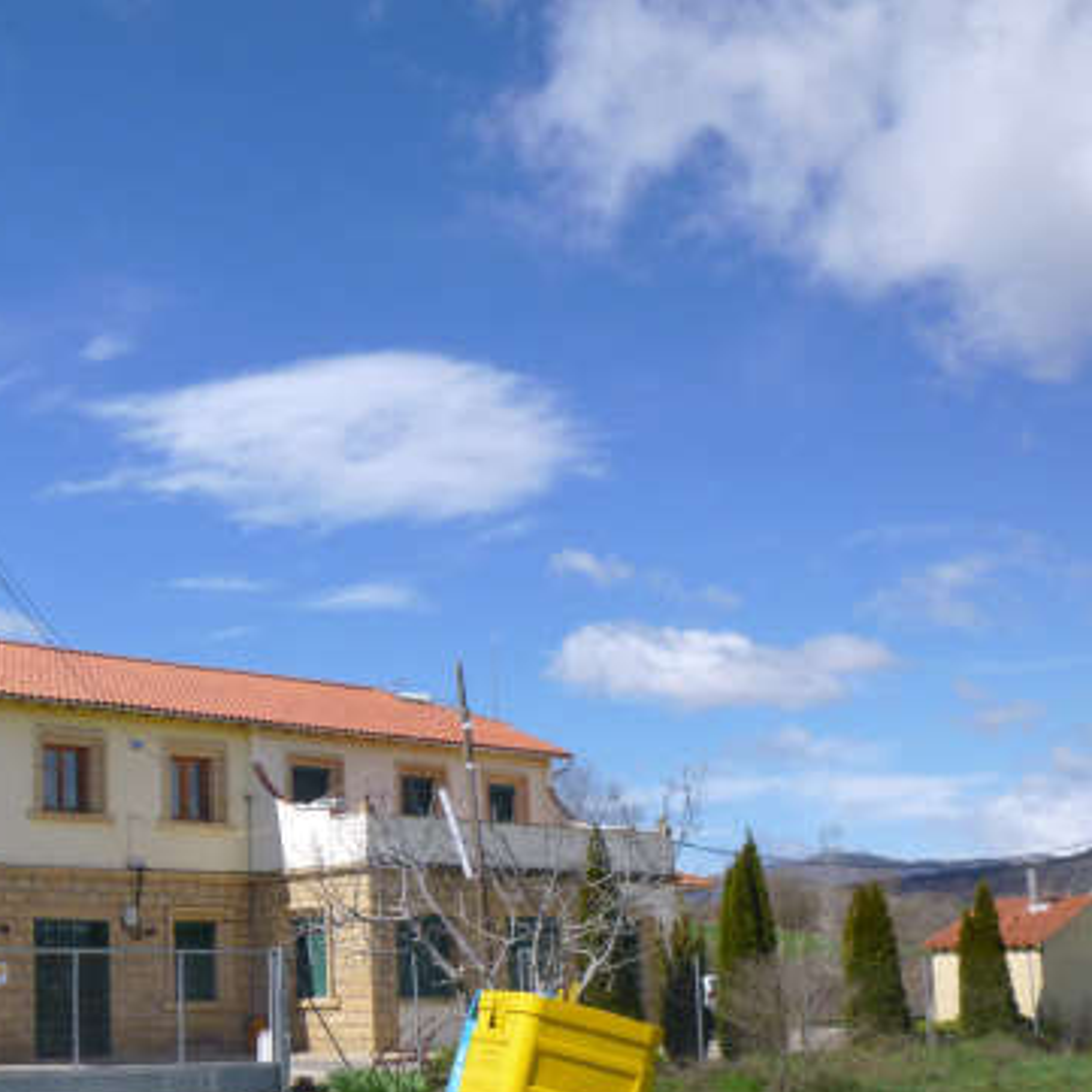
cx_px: 127
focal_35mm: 47
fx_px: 1677
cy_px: 747
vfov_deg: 35.6
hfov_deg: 34.2
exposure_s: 1/1300
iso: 100
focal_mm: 4.5
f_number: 3.1
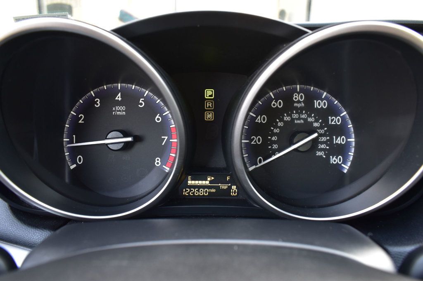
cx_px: 212
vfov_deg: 47.9
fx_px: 317
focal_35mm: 27
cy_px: 140
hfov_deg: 67.4
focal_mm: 18
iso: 640
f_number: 6.3
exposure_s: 1/15
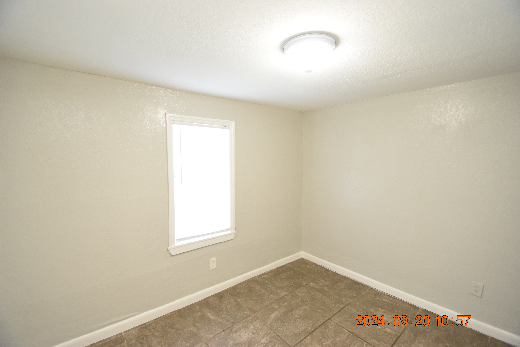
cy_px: 174
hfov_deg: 100.4
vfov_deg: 77.3
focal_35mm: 15
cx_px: 260
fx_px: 217
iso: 1250
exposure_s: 1/60
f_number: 3.5
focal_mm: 10
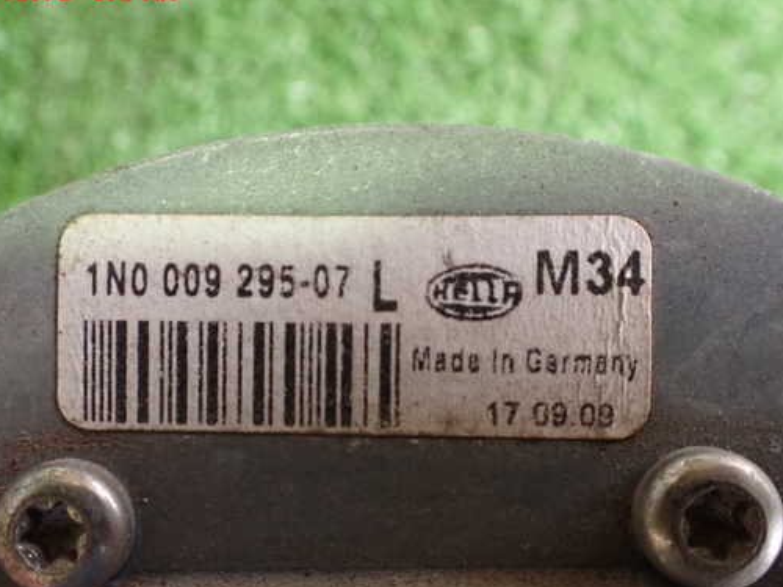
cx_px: 362
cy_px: 322
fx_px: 814
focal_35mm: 36
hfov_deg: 51.3
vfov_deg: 39.6
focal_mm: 5.4
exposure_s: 1/50
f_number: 2.3
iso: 800
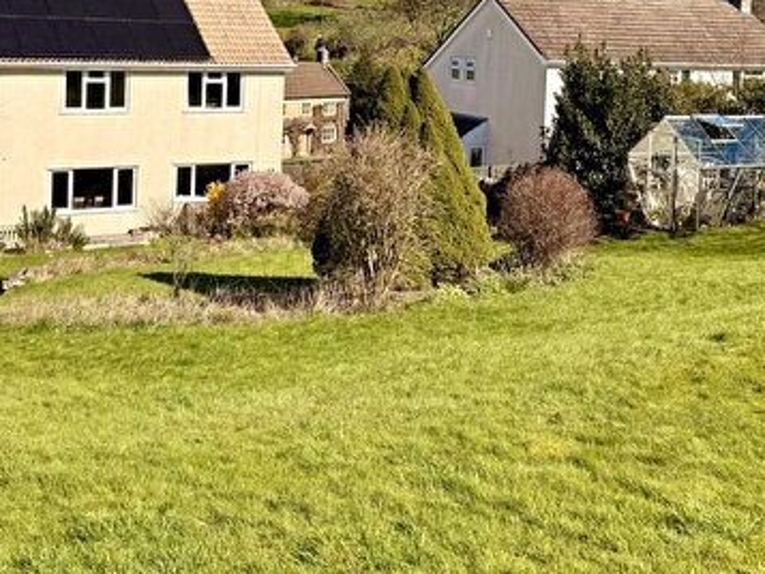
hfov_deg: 40.4
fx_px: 1039
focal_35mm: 47
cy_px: 78
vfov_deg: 29.8
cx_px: 334
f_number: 1.78
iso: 80
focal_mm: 6.76
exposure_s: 1/4975
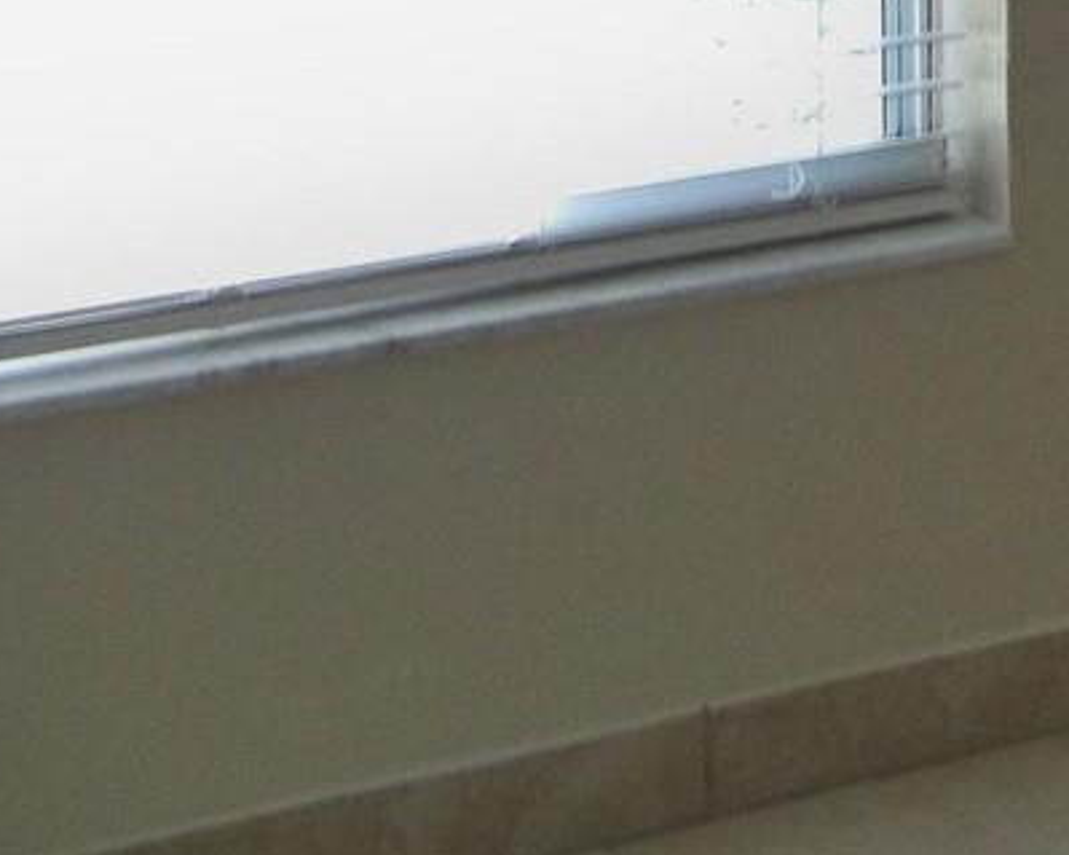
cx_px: 2015
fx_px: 4333
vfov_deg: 10.8
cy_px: -525
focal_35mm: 137
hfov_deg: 12.6
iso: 100
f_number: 3.5
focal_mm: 6.2
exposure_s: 1/30
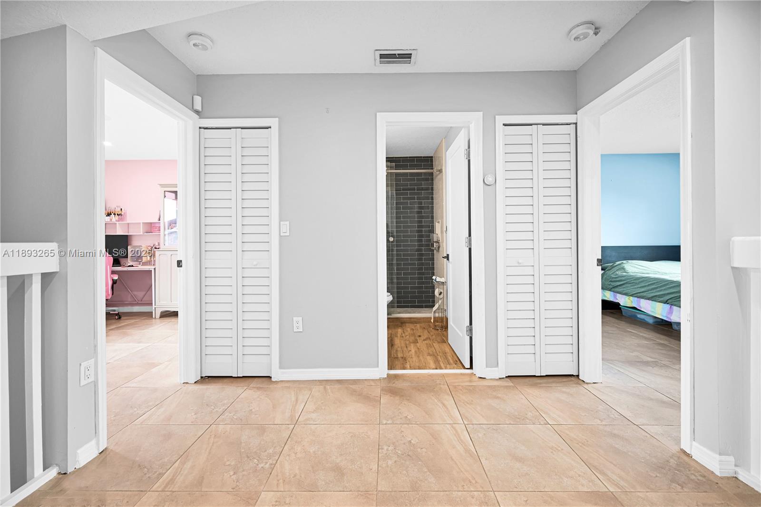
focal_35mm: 14
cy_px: 254
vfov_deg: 81.2
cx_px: 380
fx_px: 296
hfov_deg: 104.3
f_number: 4
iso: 100
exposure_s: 1/15
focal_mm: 14
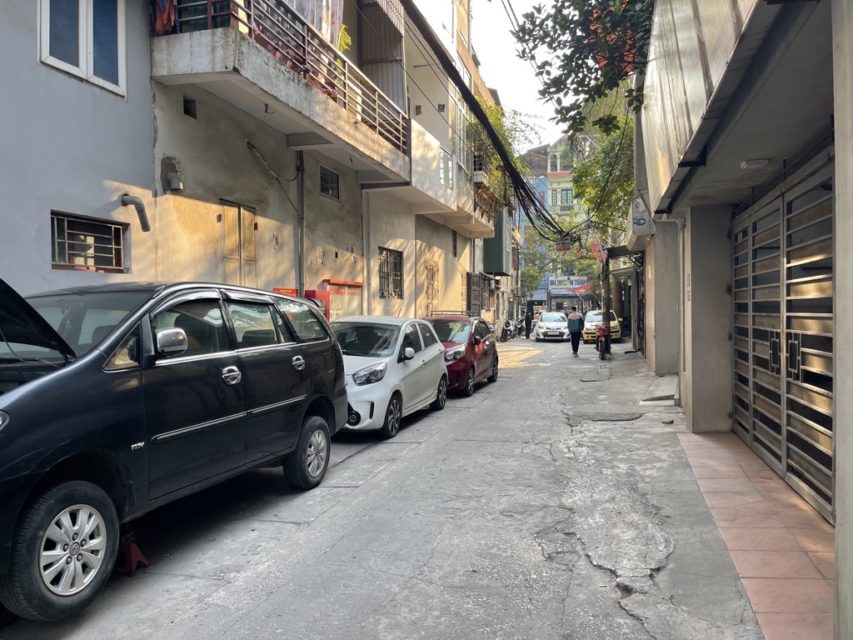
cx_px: 426
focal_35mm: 25
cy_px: 320
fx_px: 616
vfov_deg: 54.9
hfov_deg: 69.4
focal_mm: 5.1
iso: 32
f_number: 1.6
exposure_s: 1/261
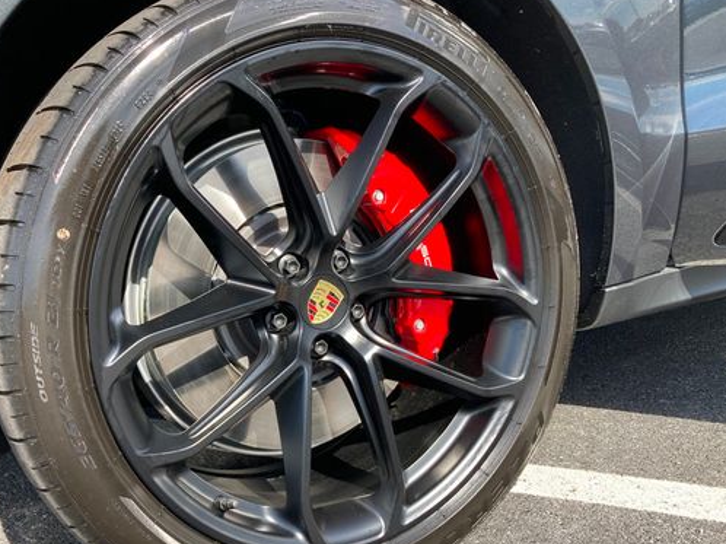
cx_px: 293
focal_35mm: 36
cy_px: 306
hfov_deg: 51.1
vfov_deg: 39.6
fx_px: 755
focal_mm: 3.99
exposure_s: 1/311
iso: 20
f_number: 1.8
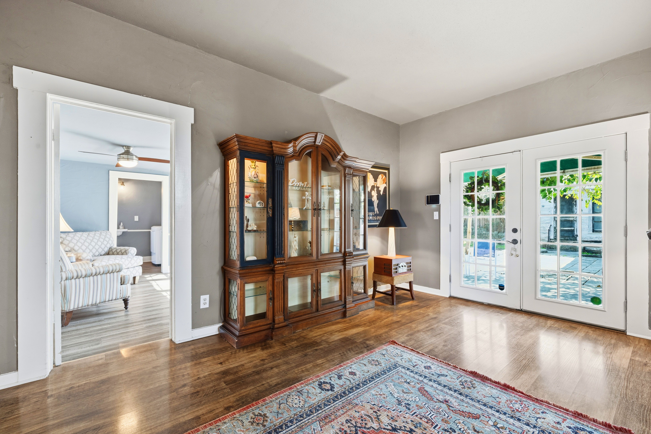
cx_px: 326
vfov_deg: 75.5
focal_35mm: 16
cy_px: 217
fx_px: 280
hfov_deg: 98.5
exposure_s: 1/8
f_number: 10
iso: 400
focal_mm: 15.5
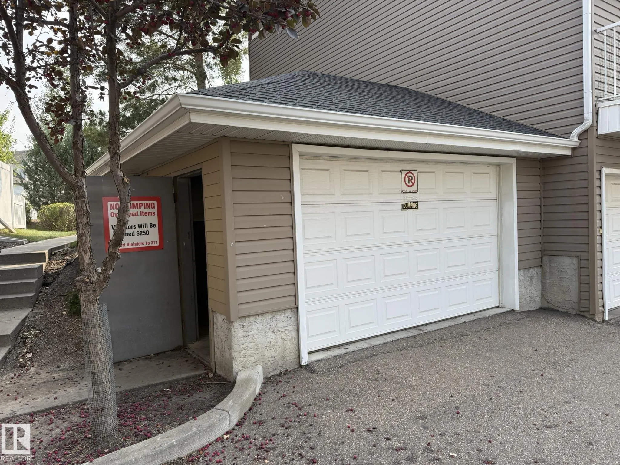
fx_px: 430
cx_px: 310
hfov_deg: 71.6
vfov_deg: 56.8
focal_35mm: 24
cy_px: 232
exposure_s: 1/1653
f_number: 1.78
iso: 100
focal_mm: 6.76
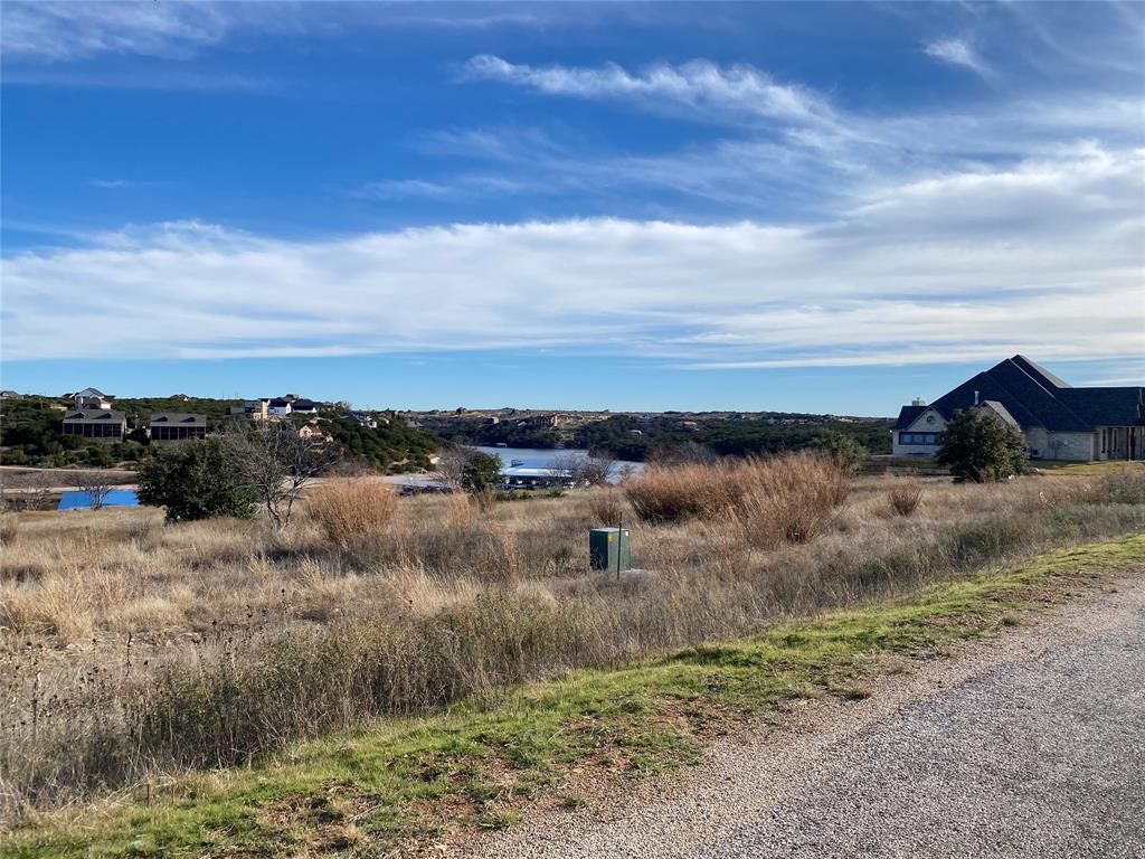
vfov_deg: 53.1
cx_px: 572
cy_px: 430
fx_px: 860
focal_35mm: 26
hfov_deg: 67.3
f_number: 1.8
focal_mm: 4.25
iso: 32
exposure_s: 1/3610
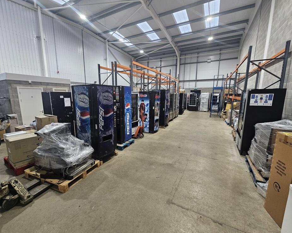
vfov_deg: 87.9
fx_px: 121
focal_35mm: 14
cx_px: 136
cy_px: 120
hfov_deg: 100.6
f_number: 2.2
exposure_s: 1/50
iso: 80
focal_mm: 2.2
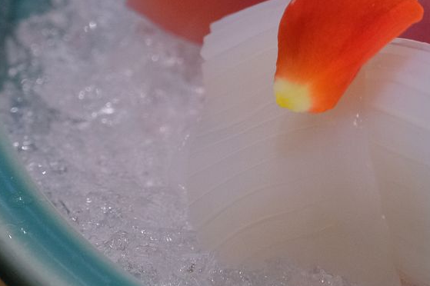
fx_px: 2913
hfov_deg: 8.2
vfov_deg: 5.6
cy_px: -51
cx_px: 670
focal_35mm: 244
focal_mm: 47
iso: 1600
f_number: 5.6
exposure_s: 1/38
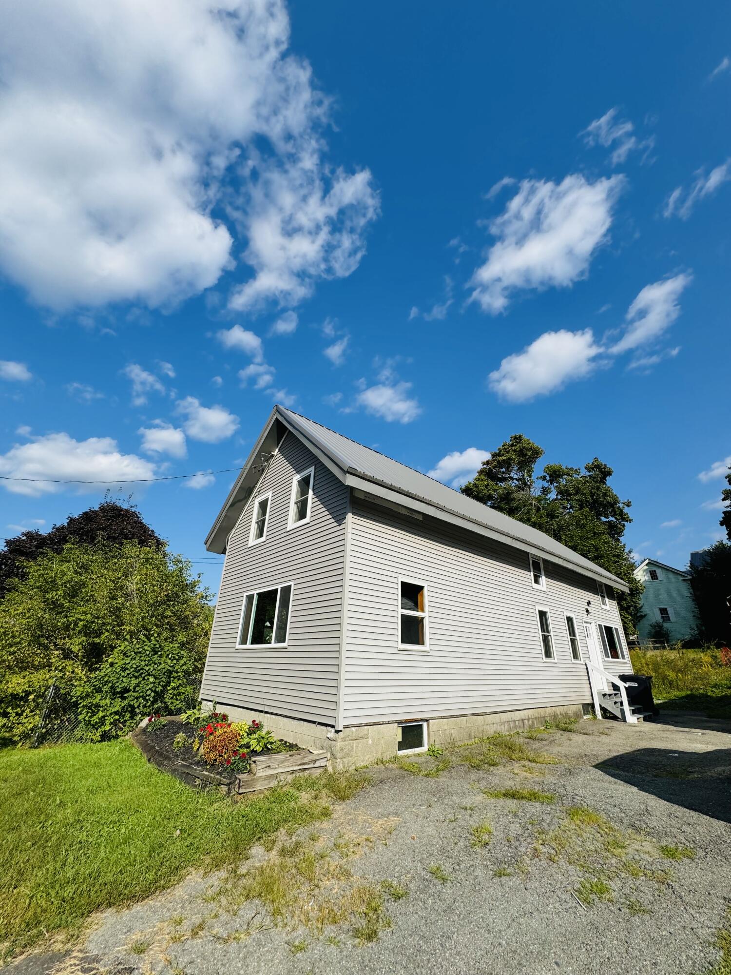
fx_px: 394
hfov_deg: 85.7
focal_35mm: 14
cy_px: 488
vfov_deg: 102.1
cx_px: 366
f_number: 2.2
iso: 50
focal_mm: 2.22
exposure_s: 1/2674
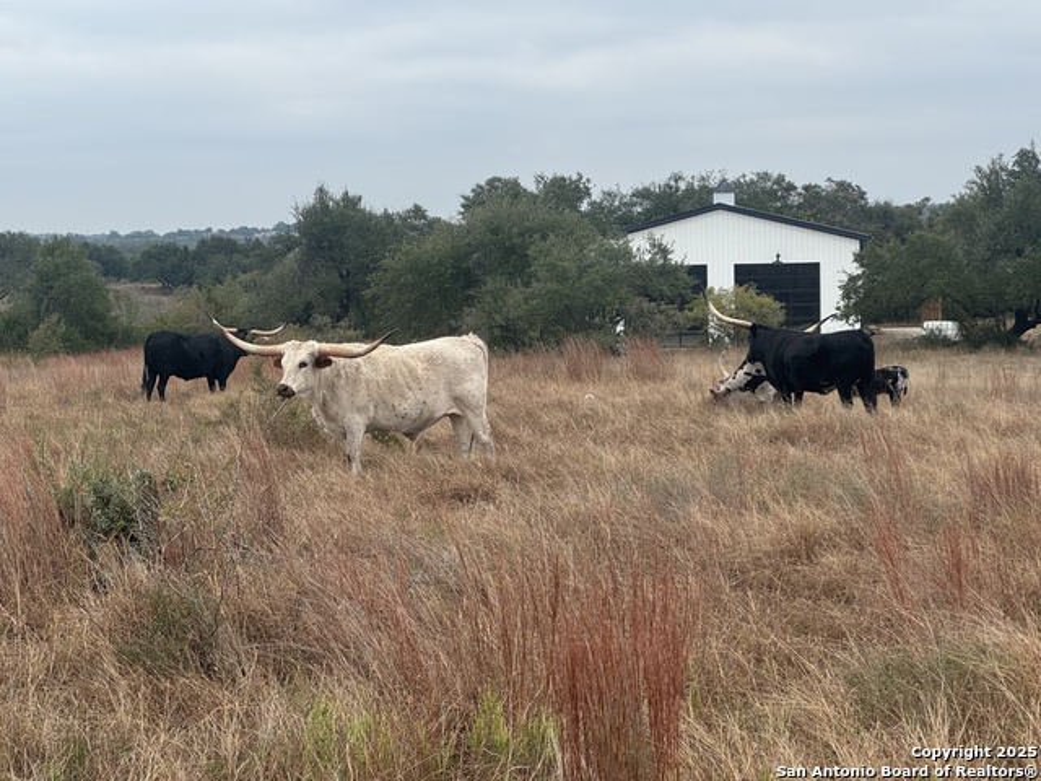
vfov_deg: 19.1
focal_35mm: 77
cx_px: 520
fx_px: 2316
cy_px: 390
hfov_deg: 25.3
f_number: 2.8
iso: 25
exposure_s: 1/261
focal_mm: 9
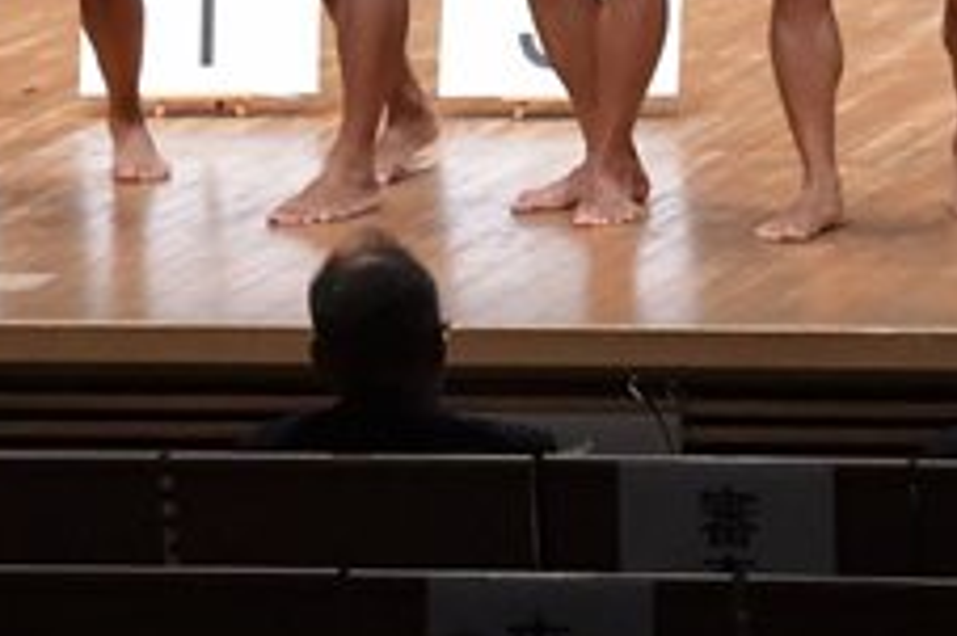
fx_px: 12511
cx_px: 651
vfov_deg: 2.9
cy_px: -173
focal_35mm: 471
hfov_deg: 4.4
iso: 8000
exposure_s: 1/400
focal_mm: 92
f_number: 5.6
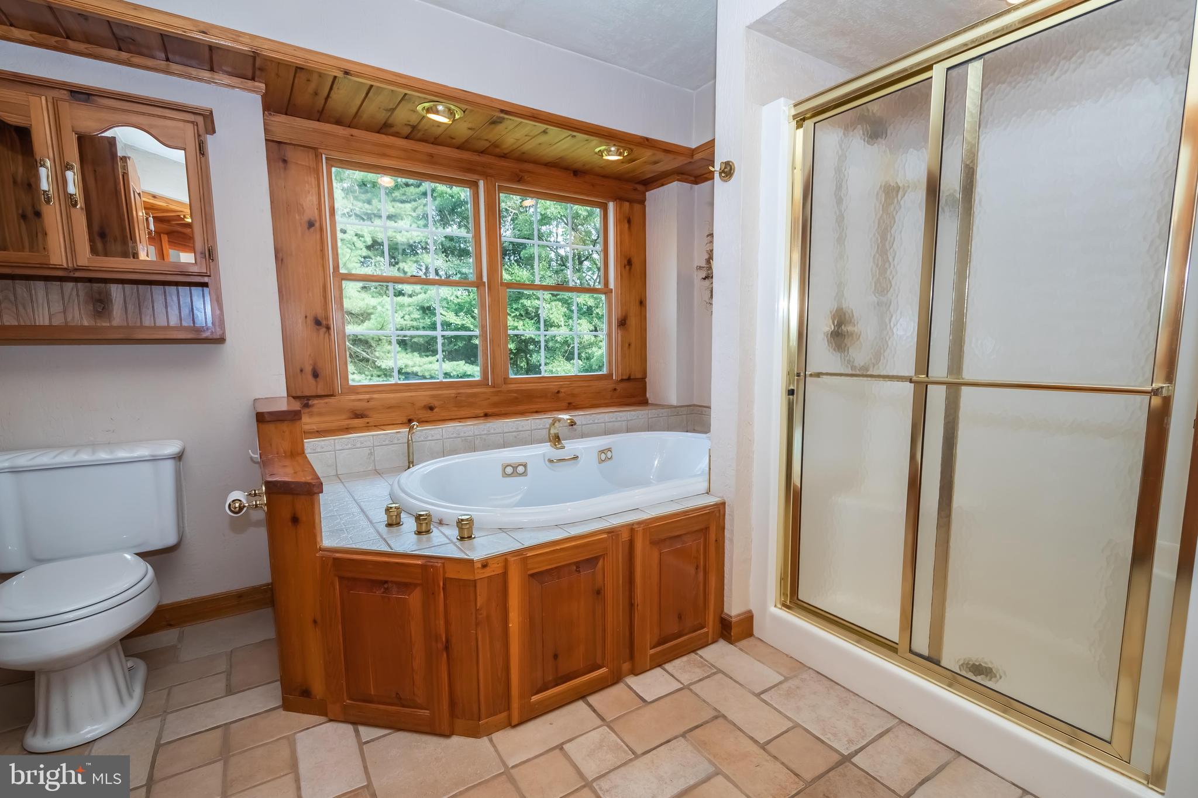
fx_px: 499
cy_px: 399
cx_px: 599
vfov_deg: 77.3
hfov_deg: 100.4
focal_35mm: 15
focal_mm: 10
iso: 500
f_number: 4.5
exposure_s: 1/125
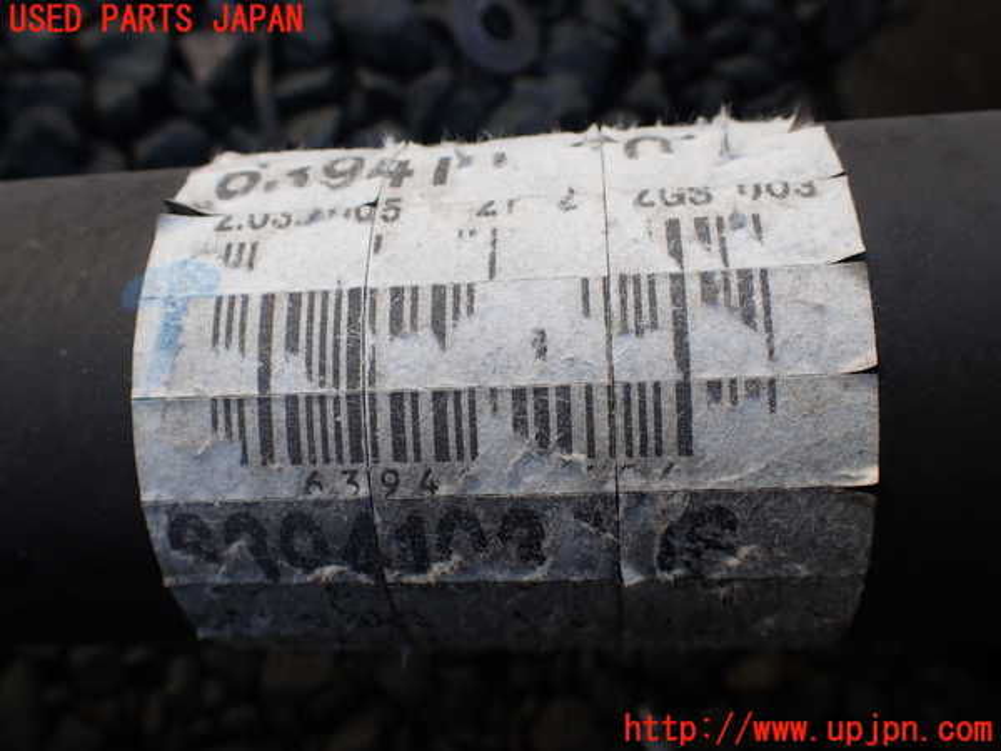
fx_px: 868
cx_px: 500
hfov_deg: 60.0
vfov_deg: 46.8
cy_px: 376
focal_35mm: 30
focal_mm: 5.4
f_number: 3.2
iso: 100
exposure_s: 1/160
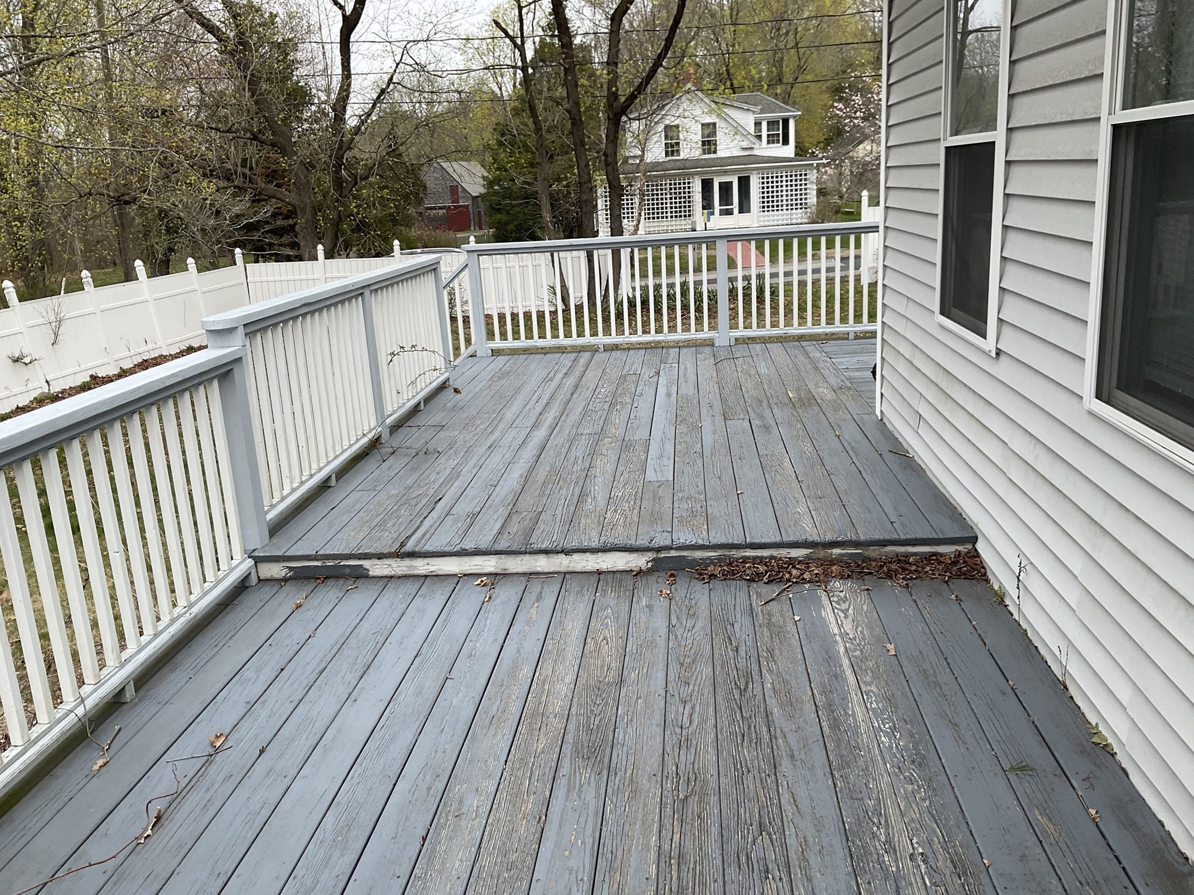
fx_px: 1000
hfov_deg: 61.7
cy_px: 448
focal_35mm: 29
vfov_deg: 48.2
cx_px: 597
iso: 16
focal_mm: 3
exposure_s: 1/1076
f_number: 1.8
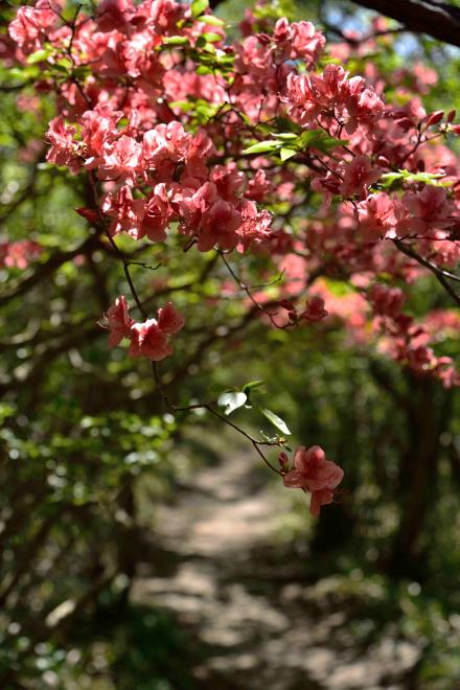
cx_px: 230
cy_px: 345
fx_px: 882
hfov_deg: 29.2
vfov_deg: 42.7
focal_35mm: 46
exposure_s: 1/200
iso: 160
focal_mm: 46
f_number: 4
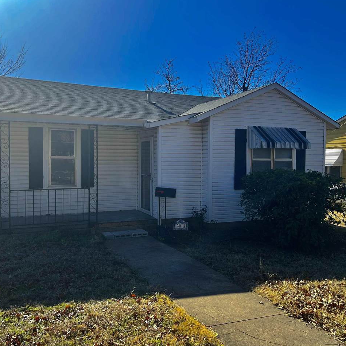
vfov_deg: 52.5
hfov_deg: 52.4
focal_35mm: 31
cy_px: 172
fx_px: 351
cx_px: 154
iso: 50
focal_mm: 5.7
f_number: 1.5
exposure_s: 1/3704
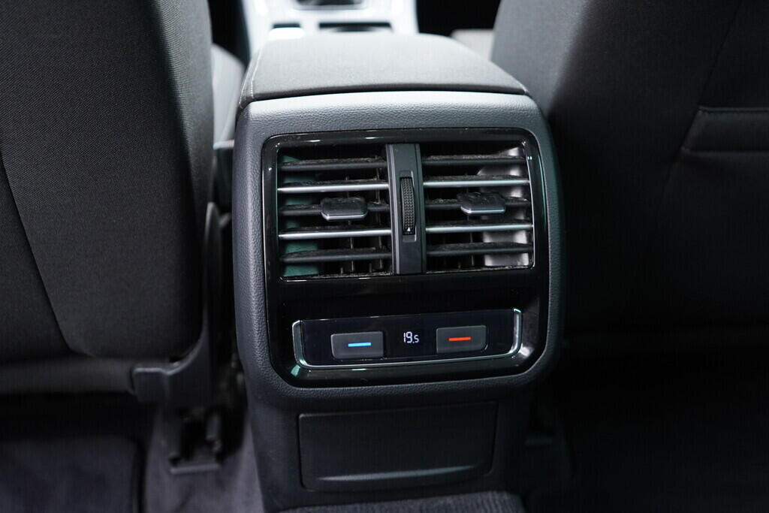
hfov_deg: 53.1
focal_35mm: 36
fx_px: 769
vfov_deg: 36.9
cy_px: 256
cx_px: 384
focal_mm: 24
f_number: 2.8
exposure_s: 1/40
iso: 1000
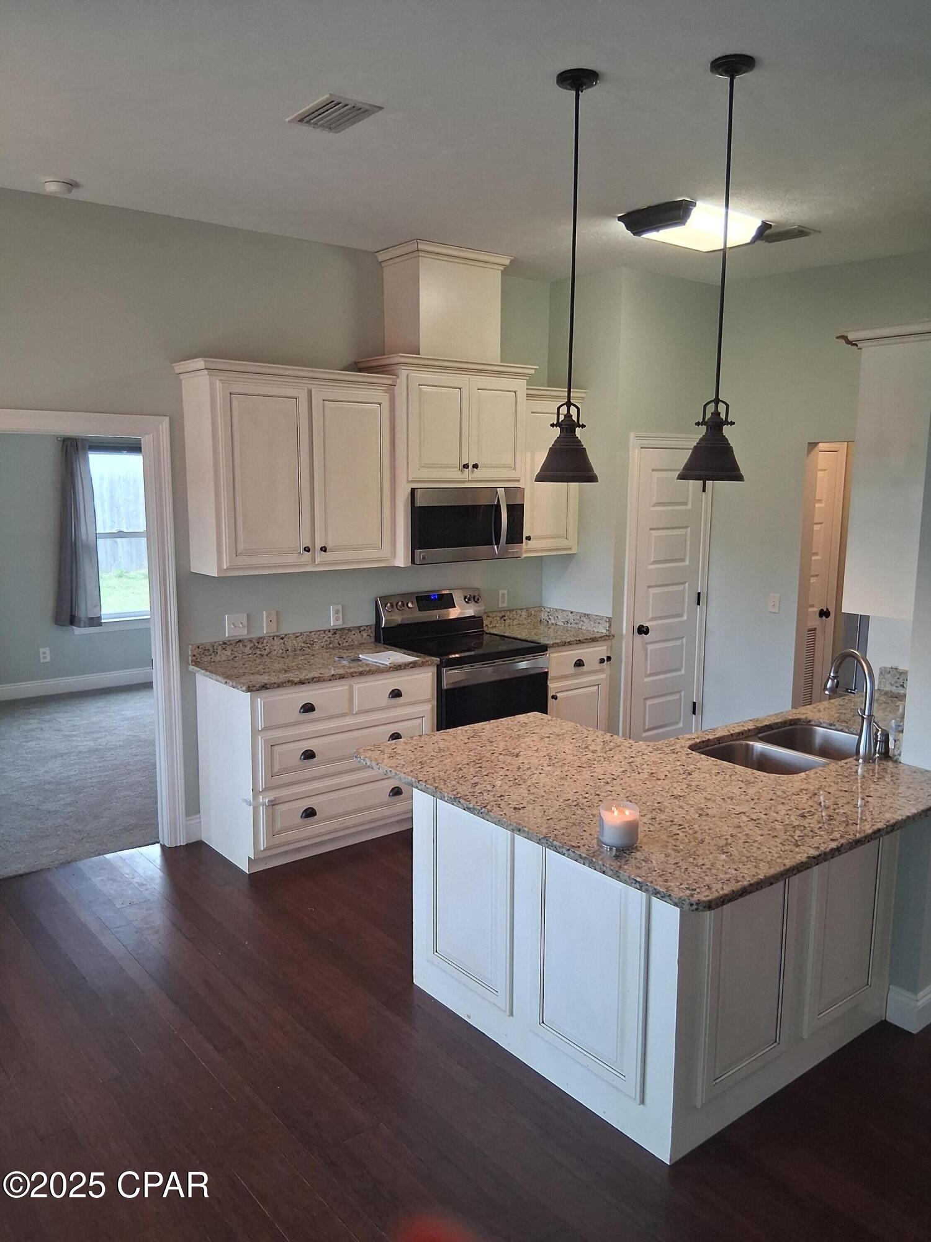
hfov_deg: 53.1
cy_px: 621
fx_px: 932
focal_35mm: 26
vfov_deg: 67.3
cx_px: 466
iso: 250
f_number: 1.8
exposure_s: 1/60
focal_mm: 3.98
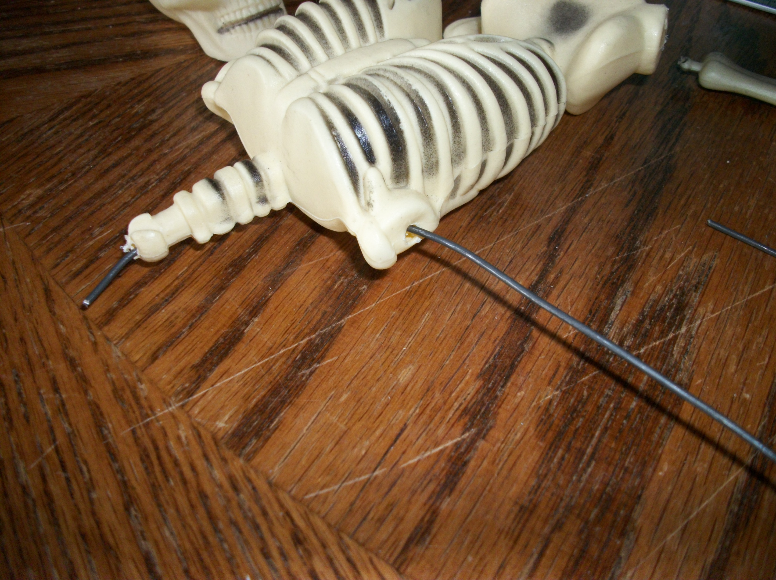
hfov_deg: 56.9
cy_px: 290
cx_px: 388
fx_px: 717
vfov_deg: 44.1
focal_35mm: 32
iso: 160
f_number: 2.9
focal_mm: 5.7
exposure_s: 1/60
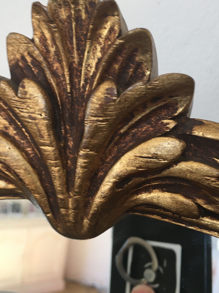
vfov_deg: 45.6
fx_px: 346
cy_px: 119
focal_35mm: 41
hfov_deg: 35.1
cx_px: 92
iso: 25
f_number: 2.2
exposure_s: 1/33
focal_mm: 4.15
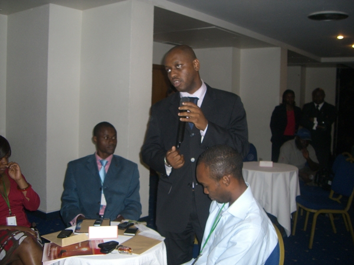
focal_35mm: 38
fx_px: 389
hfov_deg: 49.0
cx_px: 177
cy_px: 132
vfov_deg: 37.7
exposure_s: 1/60
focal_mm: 6.2
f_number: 2.7
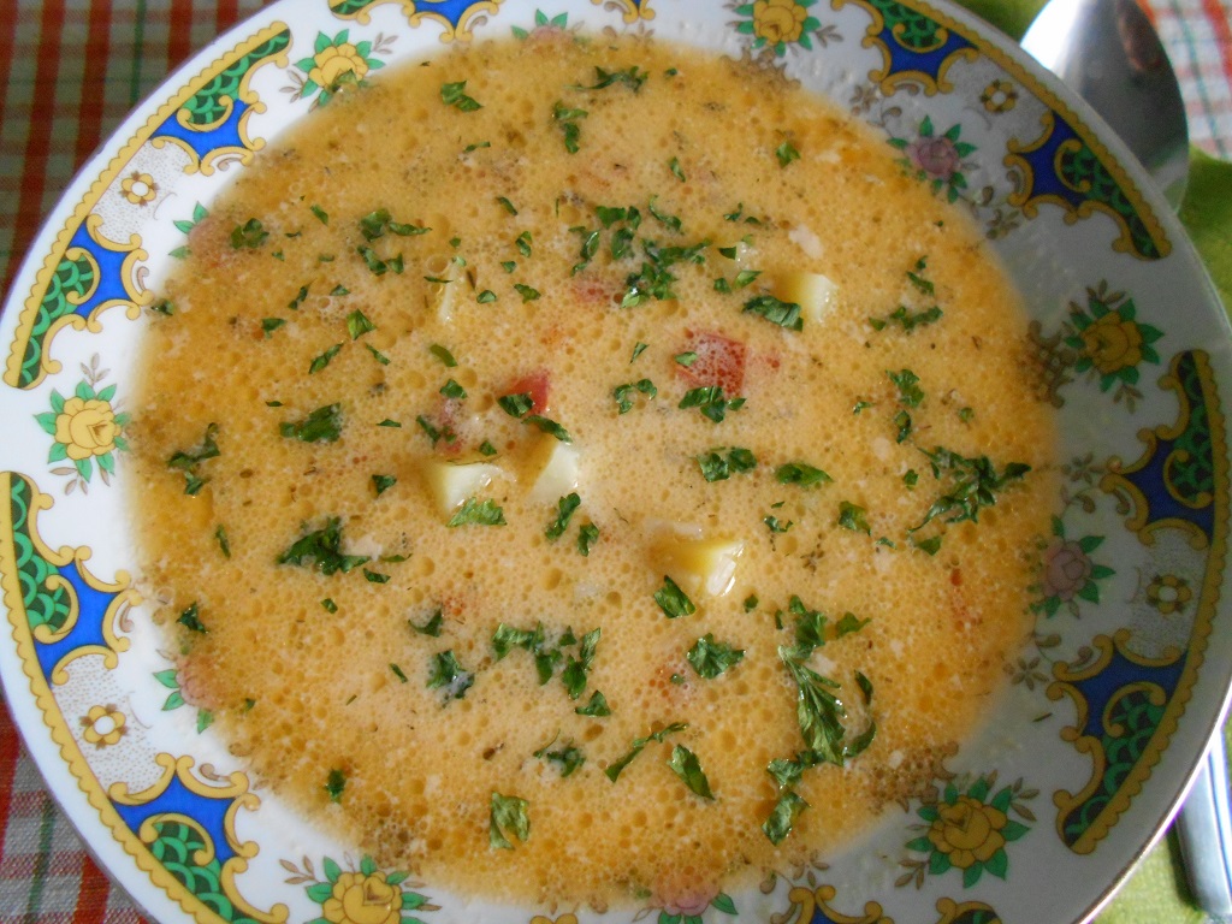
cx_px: 616
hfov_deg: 67.3
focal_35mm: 26
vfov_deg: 53.1
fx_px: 925
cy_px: 462
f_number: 3.2
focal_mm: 4.6
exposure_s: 1/100
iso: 800
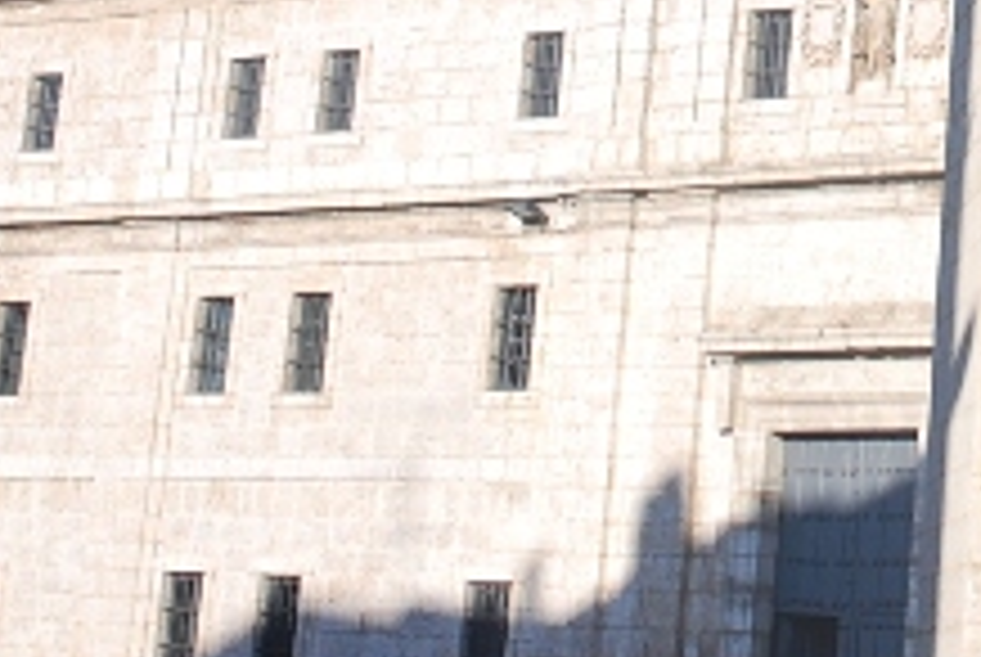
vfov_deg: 8.9
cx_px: 1228
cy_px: -428
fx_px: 4061
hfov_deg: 13.3
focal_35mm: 149
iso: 100
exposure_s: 1/60
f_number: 7.1
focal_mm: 27
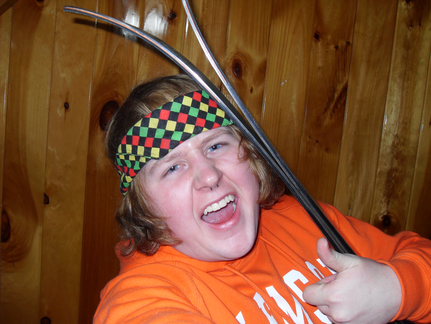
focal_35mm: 34
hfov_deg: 54.0
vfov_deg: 41.8
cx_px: 216
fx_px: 423
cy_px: 162
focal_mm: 6.3
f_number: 2.8
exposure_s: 1/45
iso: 100
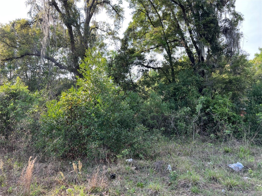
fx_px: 197
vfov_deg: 53.1
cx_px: 131
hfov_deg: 67.3
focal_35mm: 26
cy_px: 98
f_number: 1.5
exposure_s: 1/511
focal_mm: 5.7
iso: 50
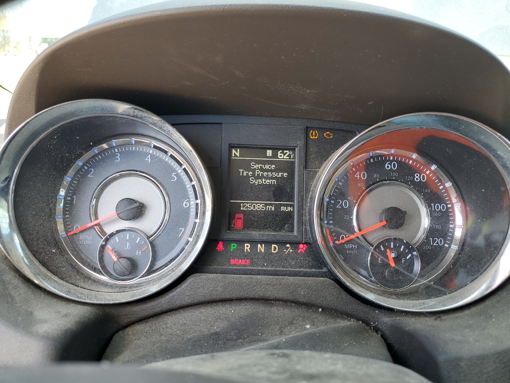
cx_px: 255
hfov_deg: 67.3
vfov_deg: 53.1
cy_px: 192
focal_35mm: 26
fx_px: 383
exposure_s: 1/159
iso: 50
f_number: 1.5
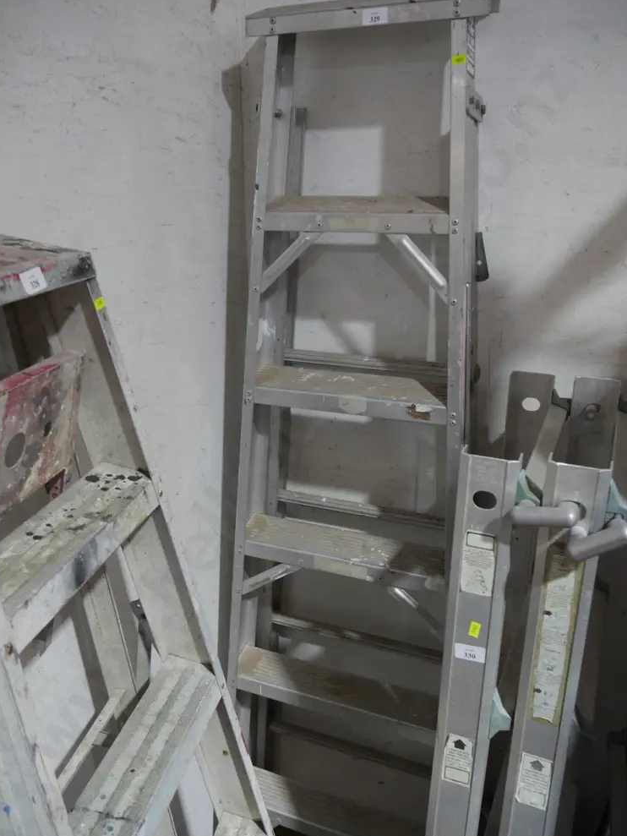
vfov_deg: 61.7
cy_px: 416
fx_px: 700
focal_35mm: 29
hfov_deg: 48.2
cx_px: 304
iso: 800
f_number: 3.5
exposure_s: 1/60
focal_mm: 14
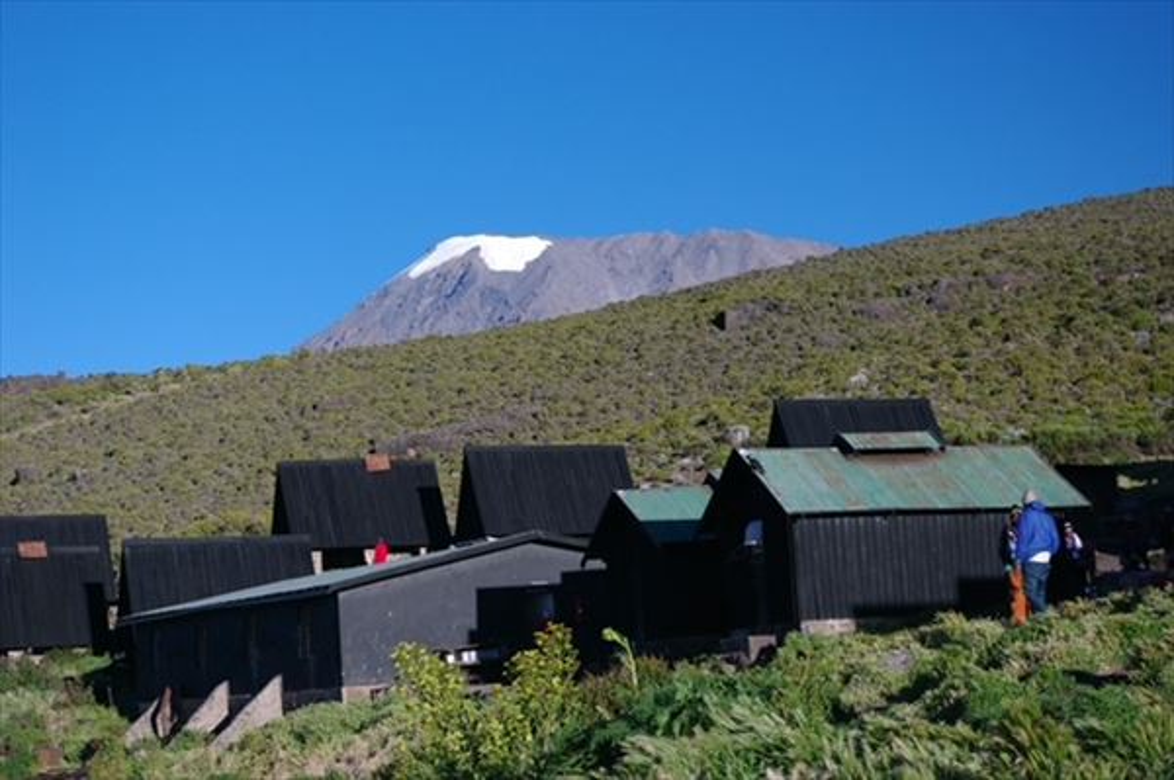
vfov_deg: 16.5
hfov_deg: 24.6
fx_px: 2688
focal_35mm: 82
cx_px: 587
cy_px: 390
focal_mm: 55
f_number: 8
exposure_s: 1/250
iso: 400
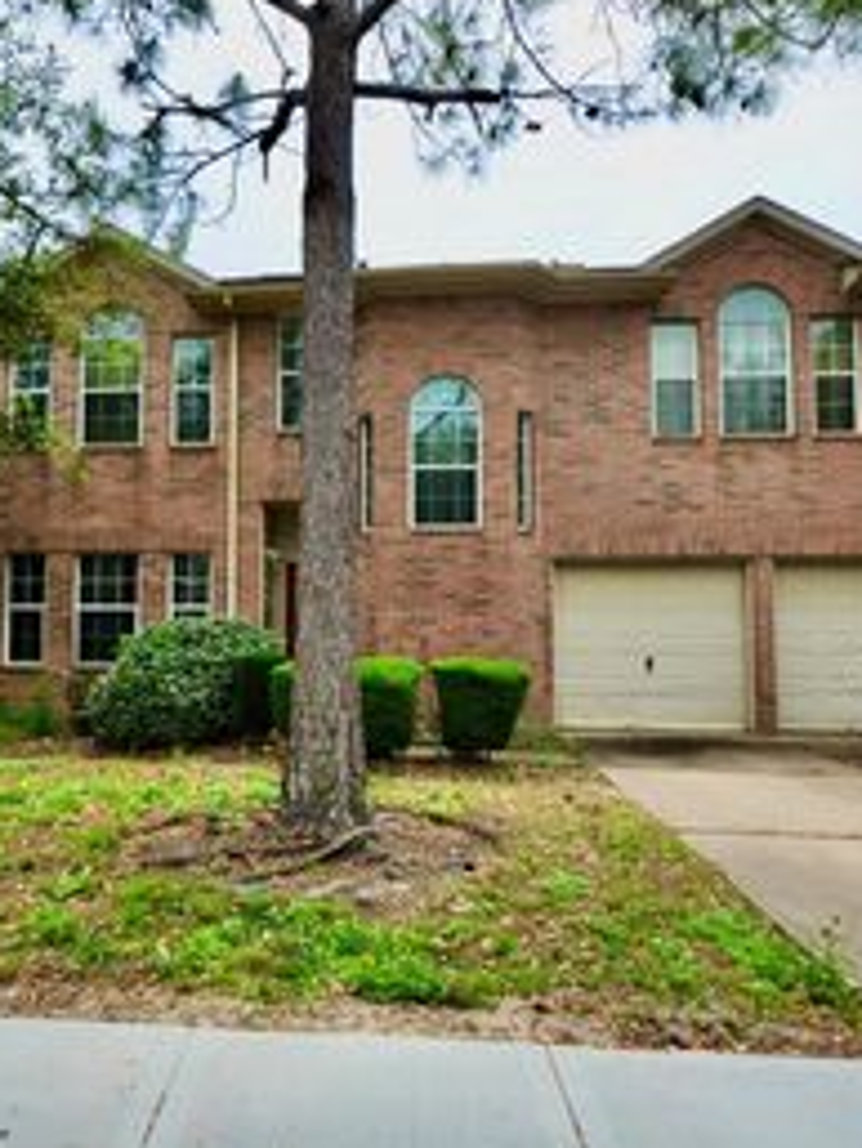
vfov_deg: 63.4
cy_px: 581
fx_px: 929
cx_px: 348
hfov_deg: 49.5
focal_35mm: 28
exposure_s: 1/160
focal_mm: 10
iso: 200
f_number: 6.3
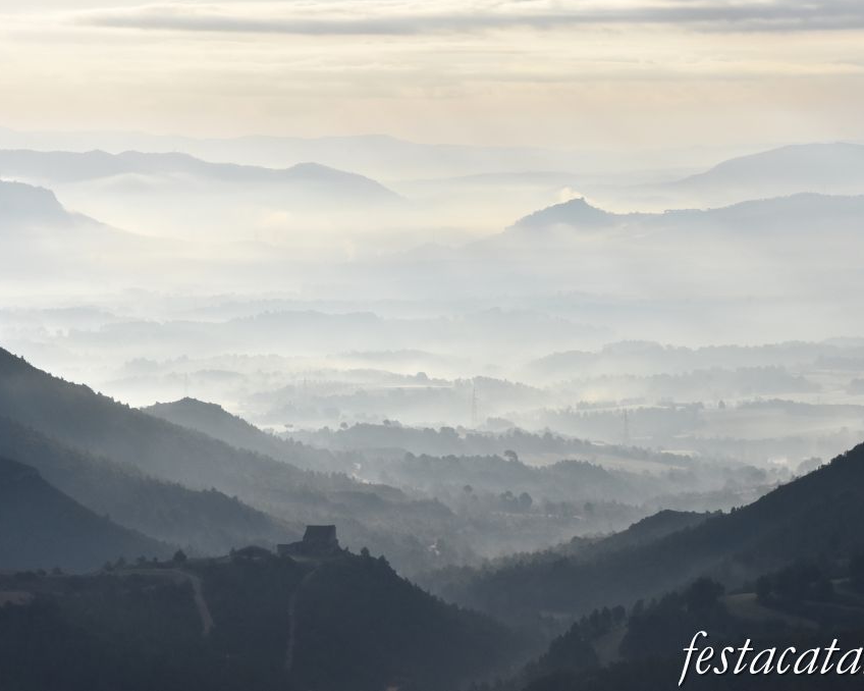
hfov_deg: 12.6
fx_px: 3911
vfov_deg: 10.1
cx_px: 466
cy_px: 344
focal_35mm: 153
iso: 800
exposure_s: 1/1000
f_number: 16
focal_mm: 90
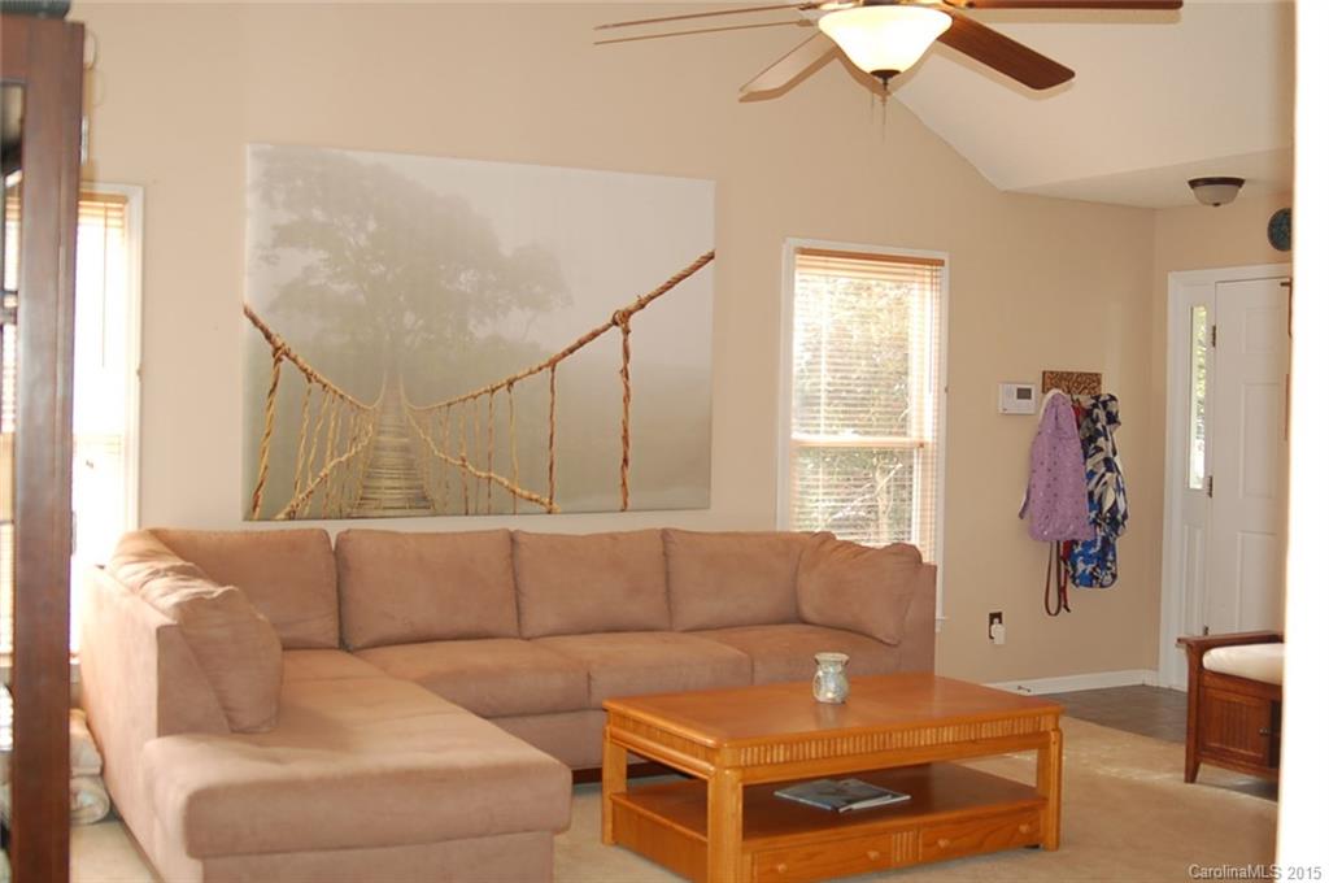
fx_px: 1549
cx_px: 664
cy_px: 442
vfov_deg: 31.8
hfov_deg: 46.5
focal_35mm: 42
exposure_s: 1/60
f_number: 3.3
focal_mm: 28
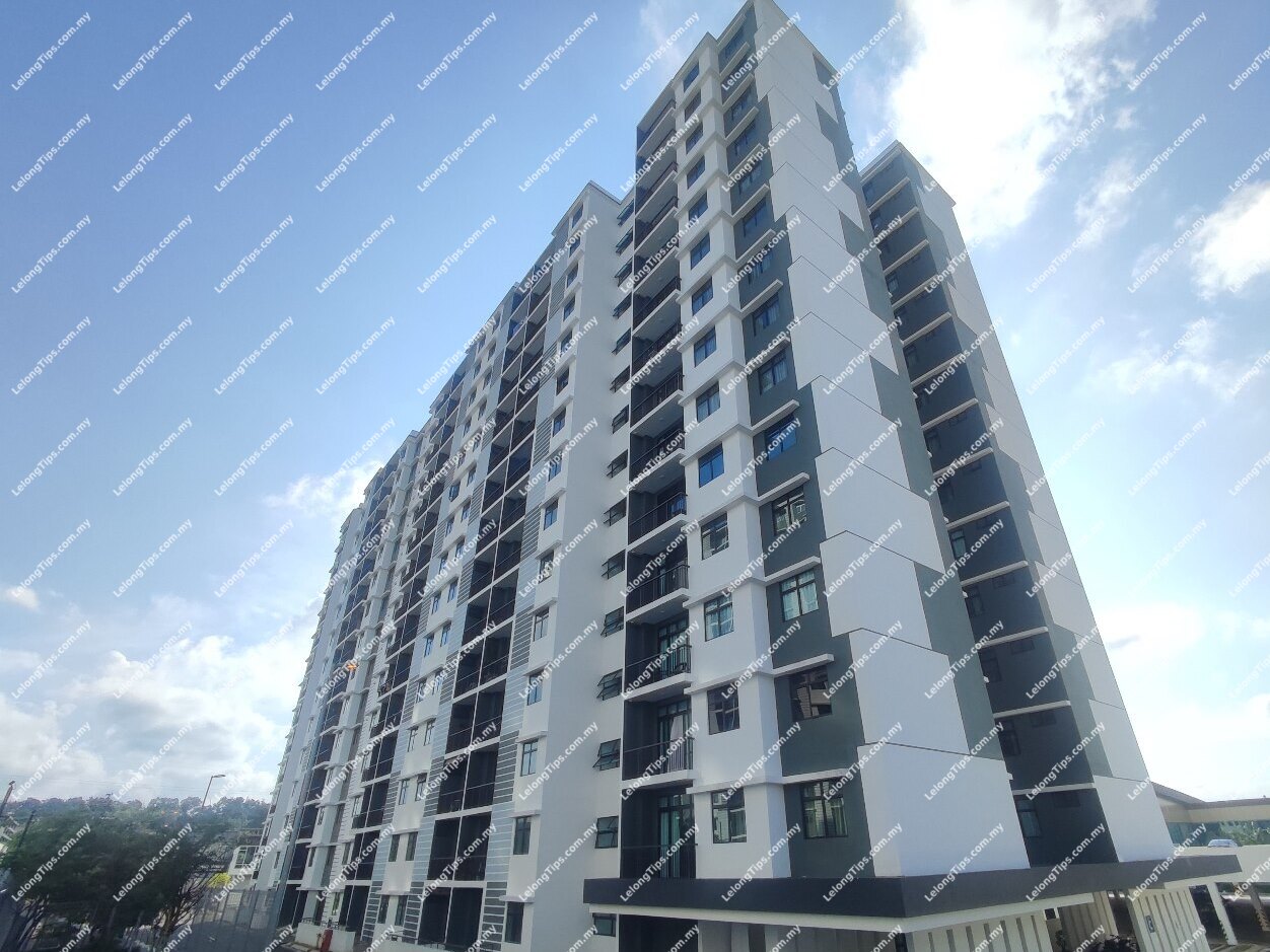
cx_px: 635
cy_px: 476
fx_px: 587
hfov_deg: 94.5
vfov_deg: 78.1
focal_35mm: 16
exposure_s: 1/1801
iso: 50
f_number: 2.2
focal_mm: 1.65
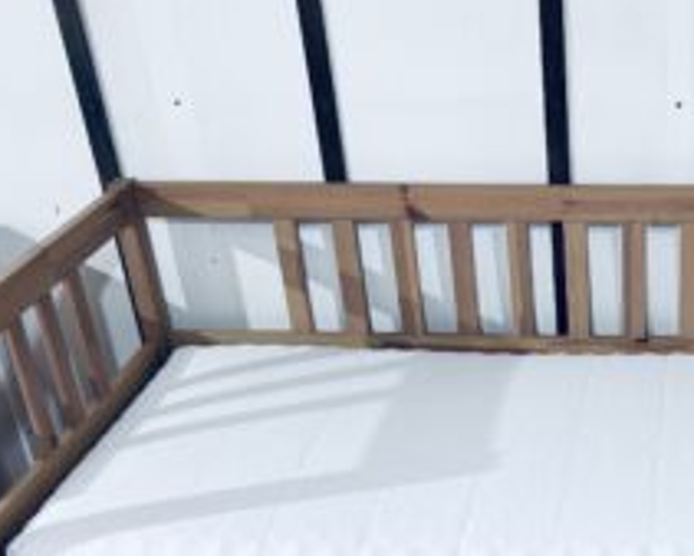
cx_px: 674
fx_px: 1233
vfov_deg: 24.1
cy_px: 577
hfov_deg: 29.6
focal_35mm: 60
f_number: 1.5
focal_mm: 5.7
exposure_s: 1/52
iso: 80
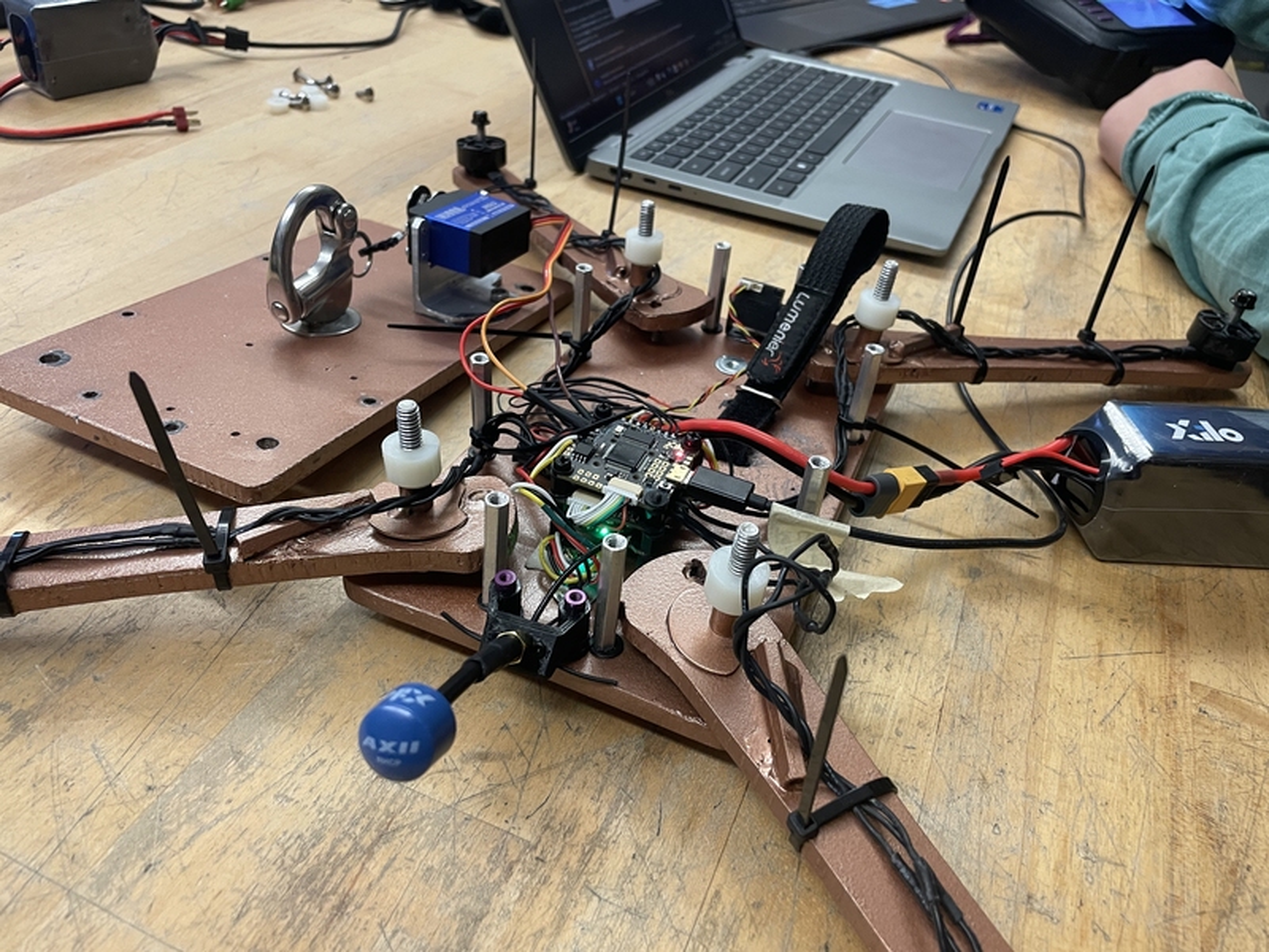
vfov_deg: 53.1
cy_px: 476
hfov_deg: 67.3
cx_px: 634
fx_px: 953
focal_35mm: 26
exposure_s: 1/60
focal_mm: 4.2
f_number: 1.6
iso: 160
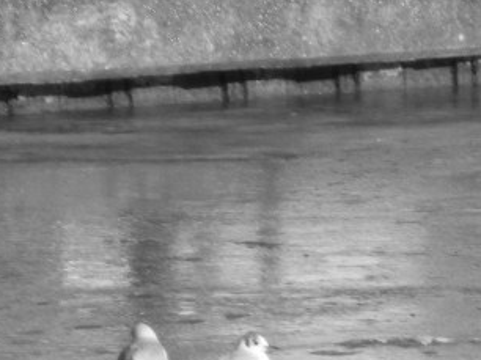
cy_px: 263
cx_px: 322
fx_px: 4971
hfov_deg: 5.5
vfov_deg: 4.1
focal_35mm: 358
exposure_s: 1/200
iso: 80
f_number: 6.9
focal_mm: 25
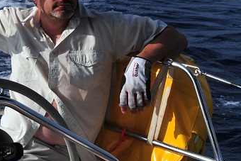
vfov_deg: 12.9
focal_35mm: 106
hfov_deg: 19.2
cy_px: 101
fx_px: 710
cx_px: 84
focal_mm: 32
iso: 200
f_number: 10
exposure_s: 1/1000
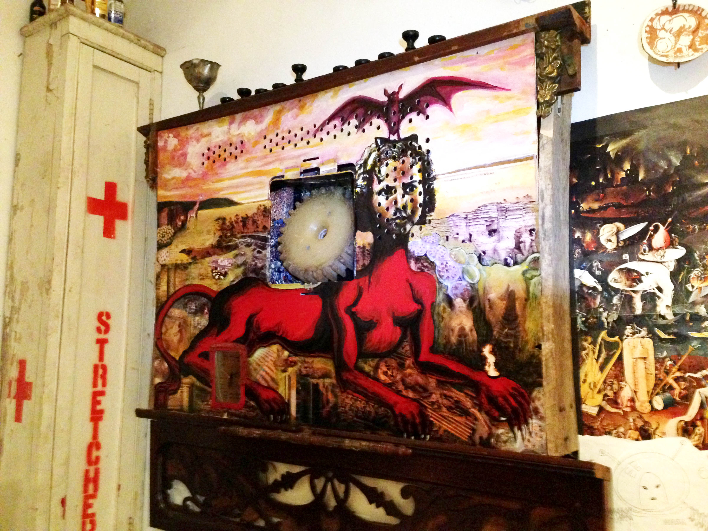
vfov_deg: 42.9
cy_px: 266
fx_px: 675
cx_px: 354
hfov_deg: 55.4
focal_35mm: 33
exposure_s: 1/15
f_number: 2.4
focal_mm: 4.12
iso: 800
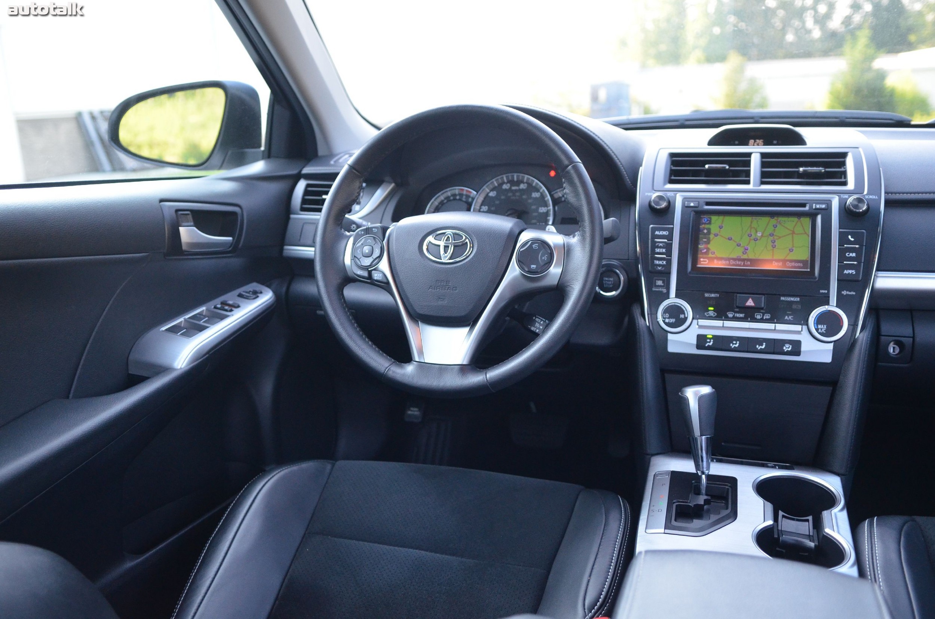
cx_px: 468
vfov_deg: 39.8
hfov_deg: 57.3
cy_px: 310
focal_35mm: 33
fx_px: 855
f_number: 2.8
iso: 1600
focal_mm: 22
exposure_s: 1/160
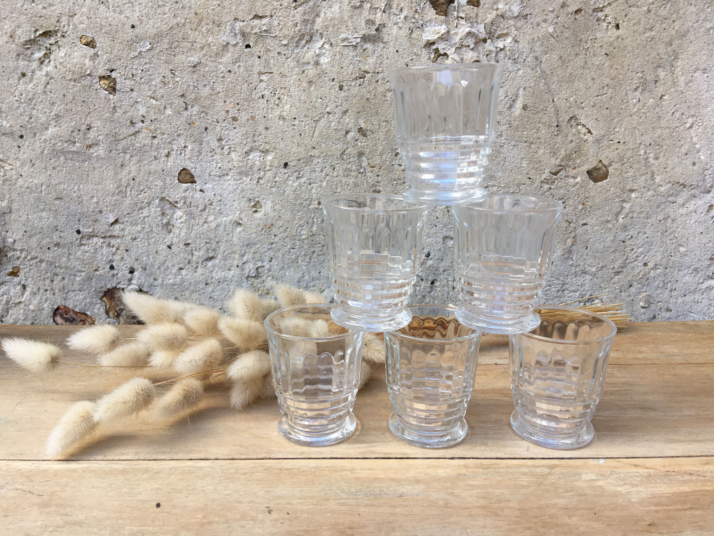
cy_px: 268
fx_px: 598
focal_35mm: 29
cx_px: 357
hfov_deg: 61.7
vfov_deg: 48.2
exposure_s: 1/100
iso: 32
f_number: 2.2
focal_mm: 4.15
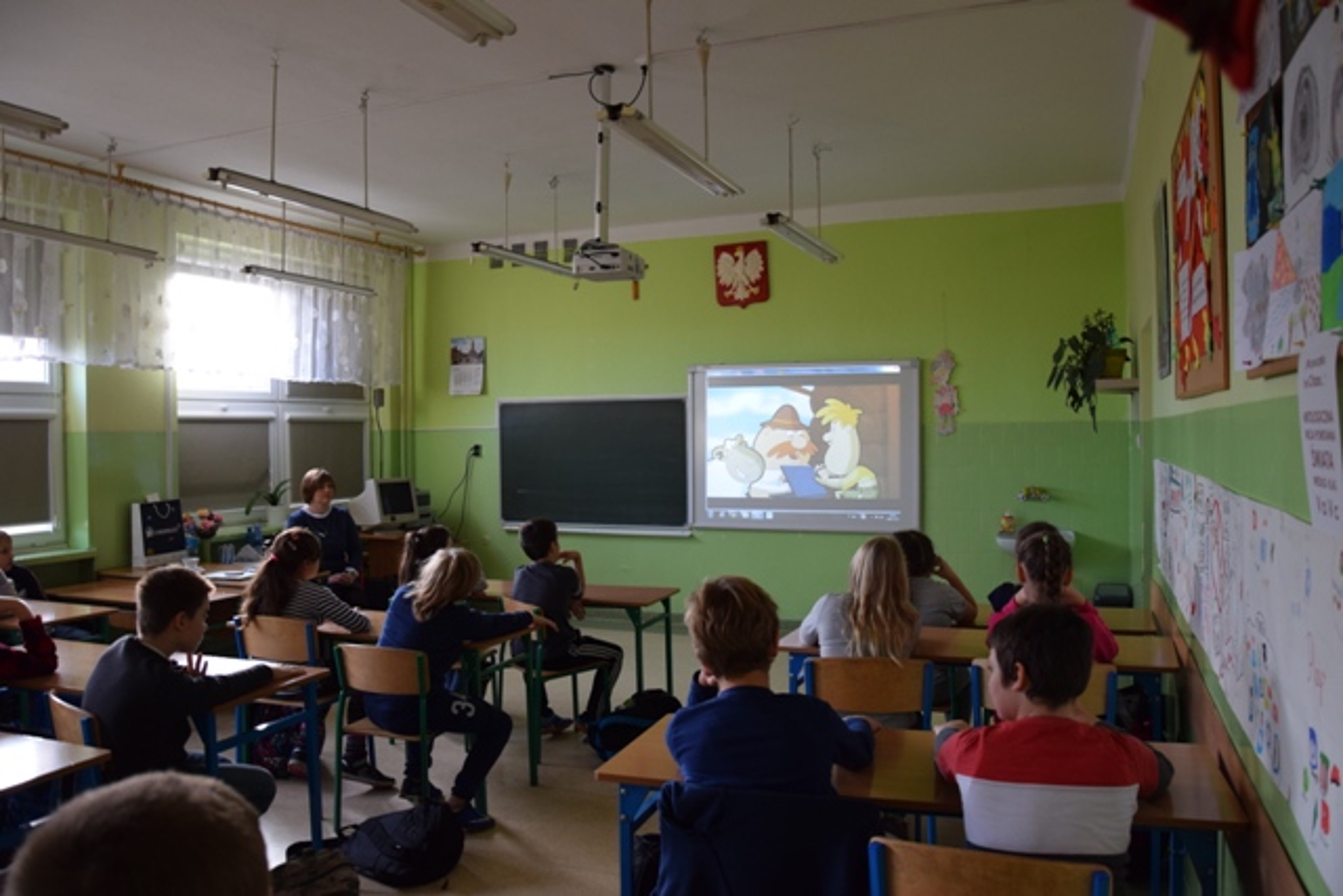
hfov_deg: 67.4
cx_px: 672
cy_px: 448
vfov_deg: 48.0
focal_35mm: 27
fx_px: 1007
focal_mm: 18
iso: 560
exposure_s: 1/60
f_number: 4
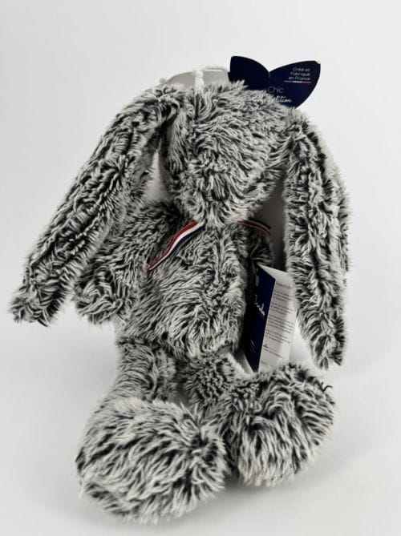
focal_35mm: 24
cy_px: 268
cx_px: 200
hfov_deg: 56.7
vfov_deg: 71.7
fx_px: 372
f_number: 1.78
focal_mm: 6.76
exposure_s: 1/495
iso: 80
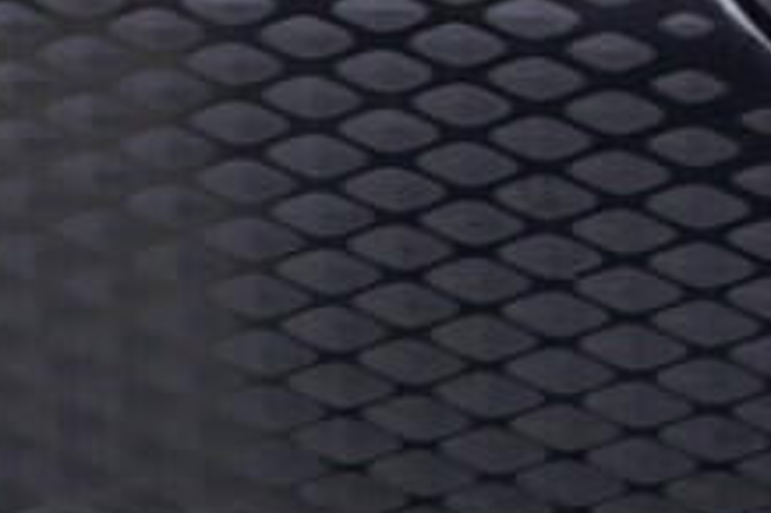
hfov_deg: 11.2
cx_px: 1450
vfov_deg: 7.9
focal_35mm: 169
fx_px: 3617
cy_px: -267
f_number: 2.8
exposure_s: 1/40
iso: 125
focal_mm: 24
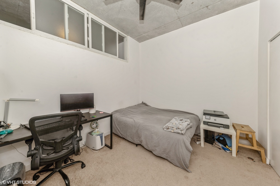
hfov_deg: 112.6
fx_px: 93
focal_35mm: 12
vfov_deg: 90.0
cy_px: 93
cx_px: 140
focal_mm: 12
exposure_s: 1/80
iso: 200
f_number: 8
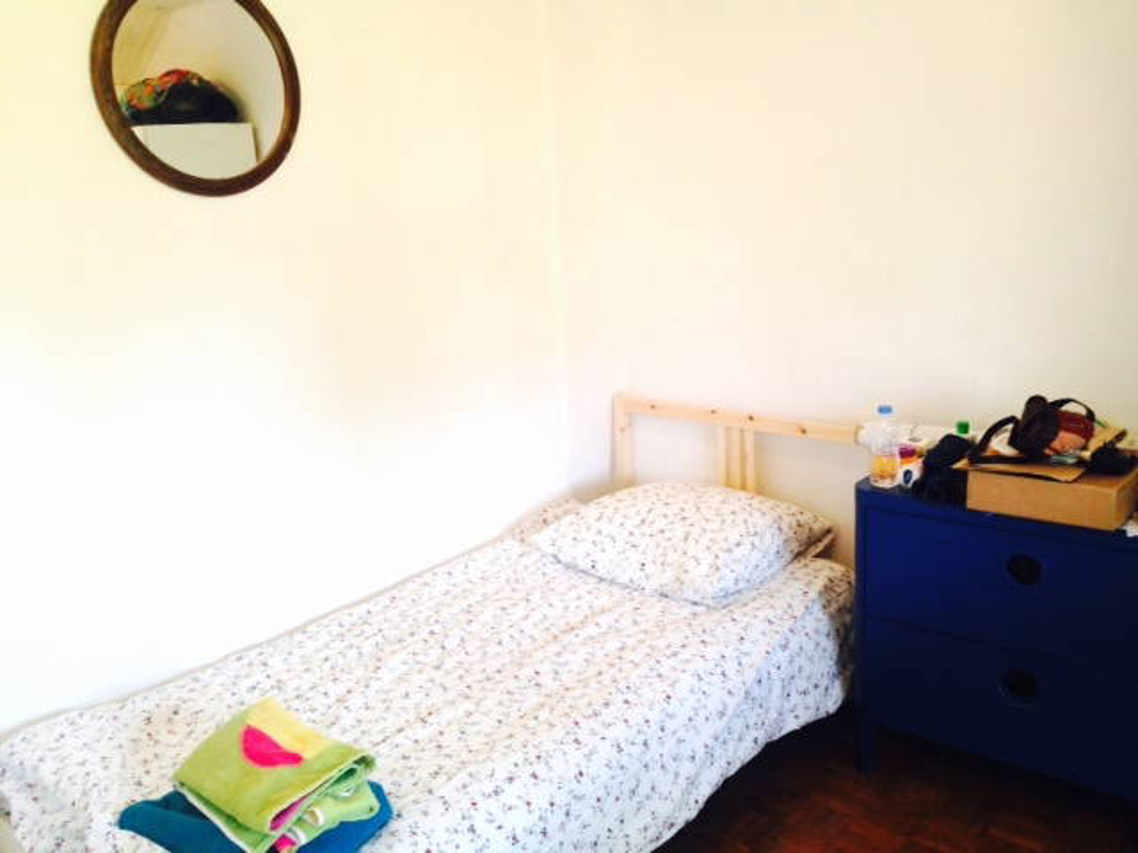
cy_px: 426
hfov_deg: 55.4
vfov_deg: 42.9
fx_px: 1085
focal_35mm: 33
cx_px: 569
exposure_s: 1/20
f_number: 2.4
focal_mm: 4.12
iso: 64
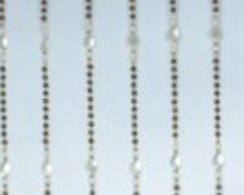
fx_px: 1580
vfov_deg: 6.0
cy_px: 747
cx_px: 212
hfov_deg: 8.8
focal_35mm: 219
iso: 400
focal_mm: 24
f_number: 4
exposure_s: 1/50
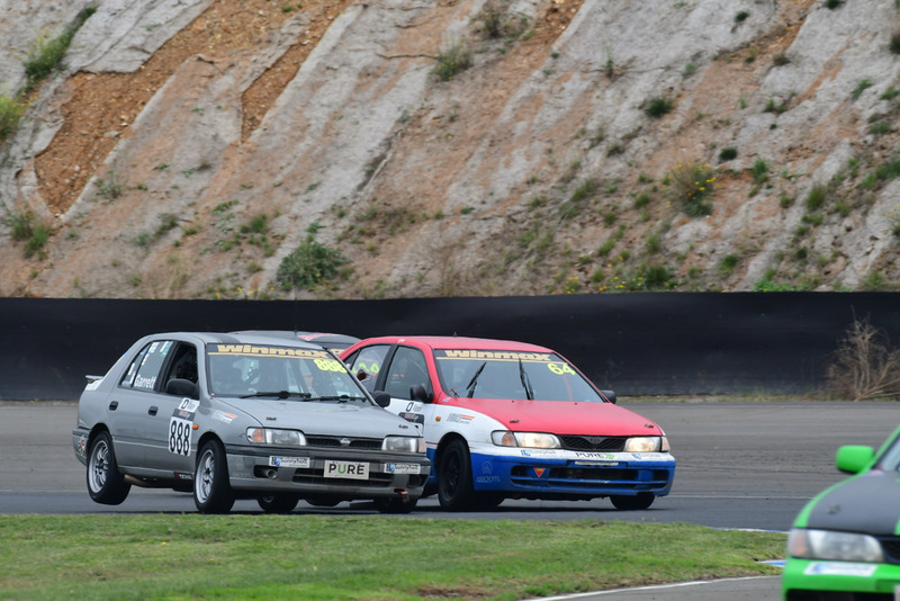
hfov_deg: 2.7
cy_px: 300
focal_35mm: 750
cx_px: 450
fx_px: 18756
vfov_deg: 1.8
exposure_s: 1/640
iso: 640
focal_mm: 500
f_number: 11
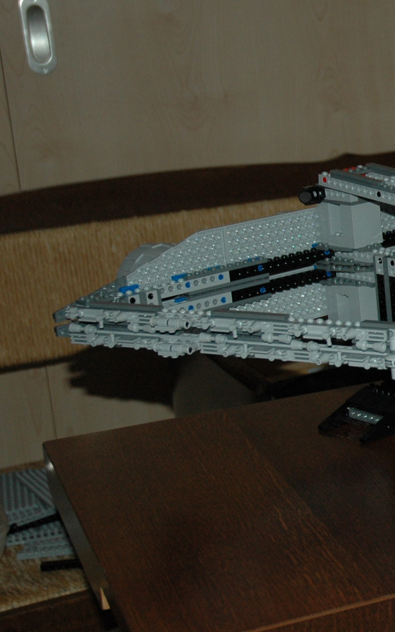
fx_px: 1482
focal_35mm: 86
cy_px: 299
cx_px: 639
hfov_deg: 14.0
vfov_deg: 24.1
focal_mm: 27
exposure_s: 1/60
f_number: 3.8
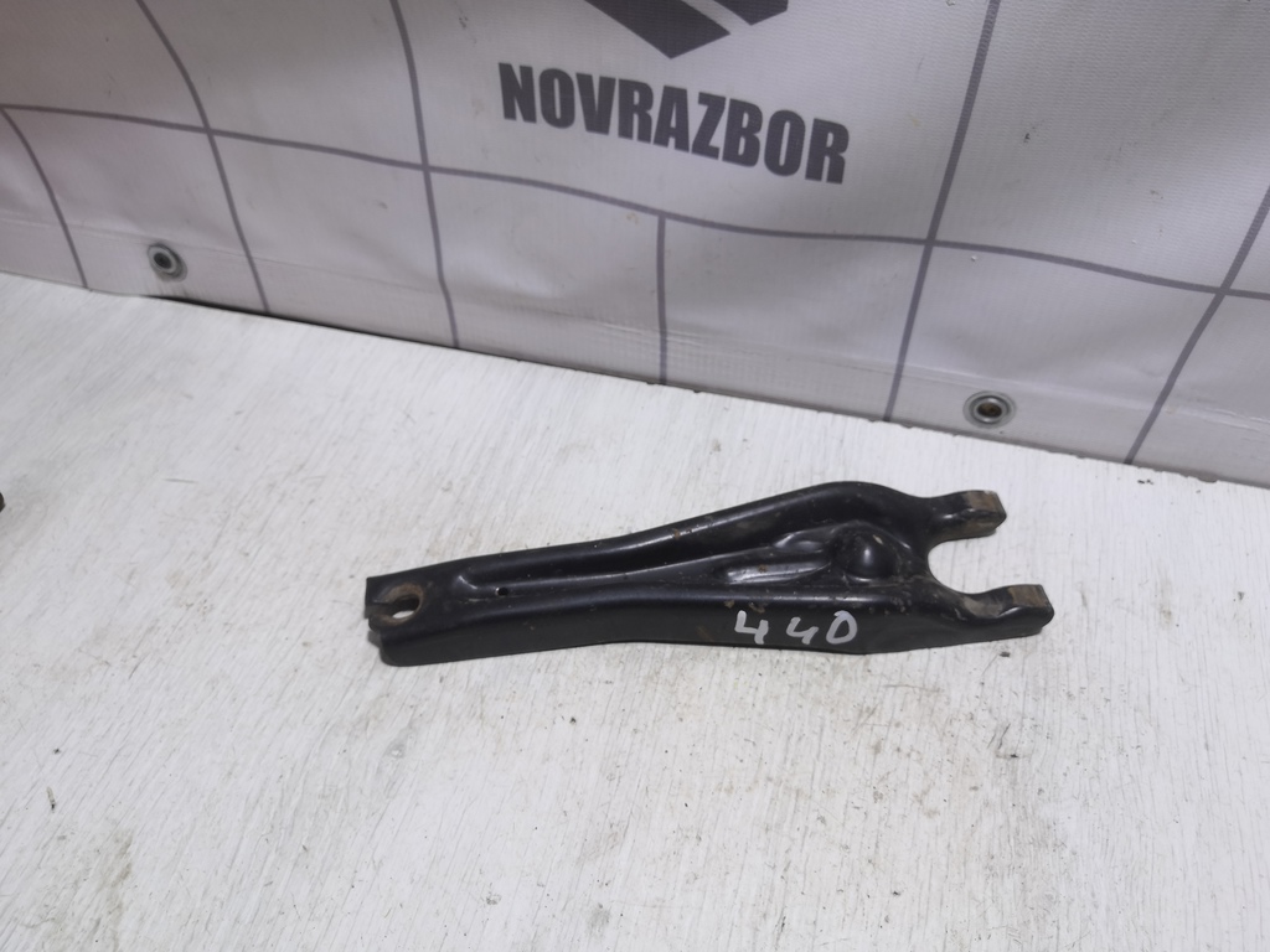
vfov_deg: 51.4
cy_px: 476
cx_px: 635
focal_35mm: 27
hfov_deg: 65.3
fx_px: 991
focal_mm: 3.95
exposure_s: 1/50
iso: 50
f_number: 1.8
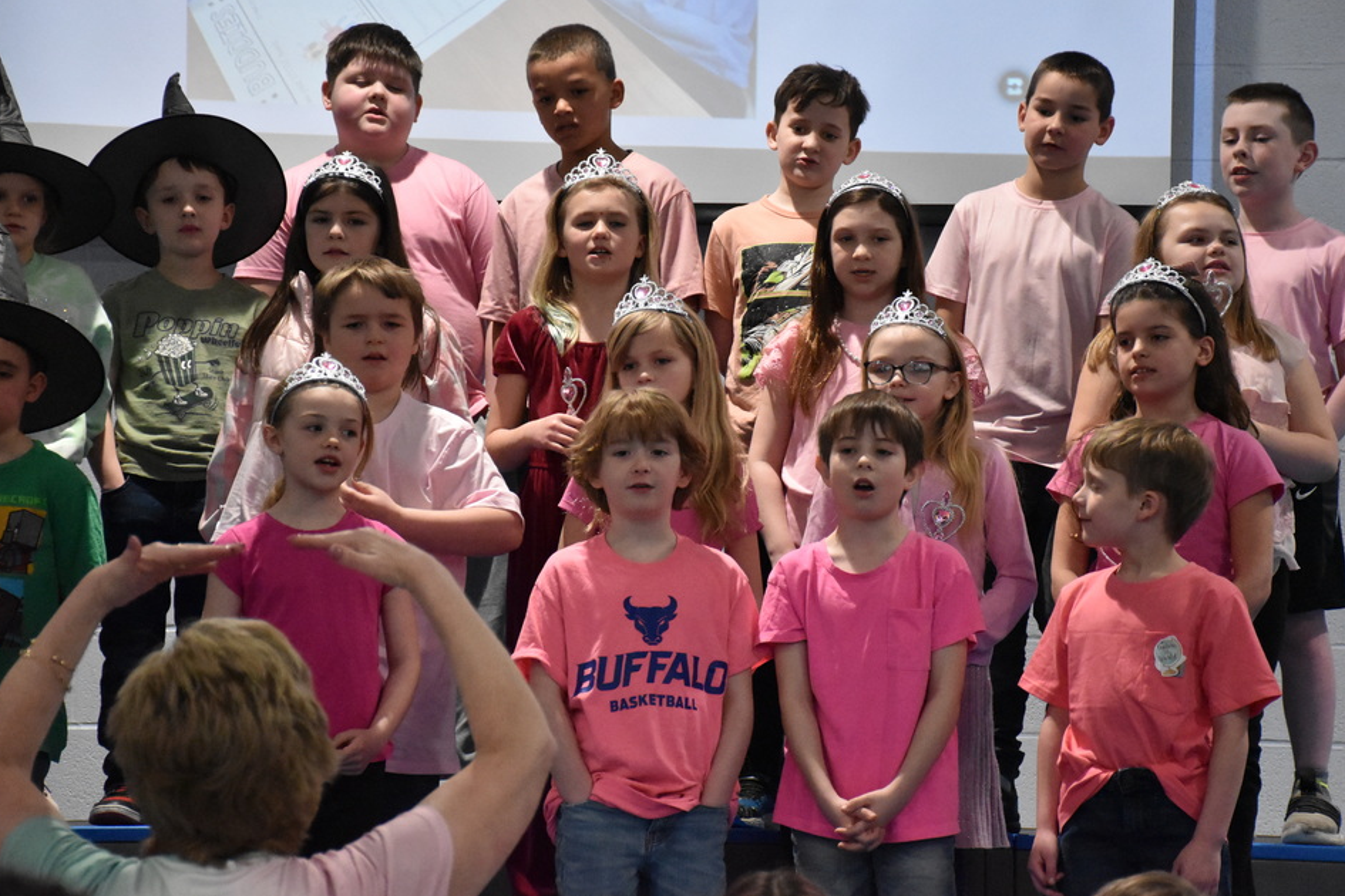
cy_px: 413
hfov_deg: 15.8
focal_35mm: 130
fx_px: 4857
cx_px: 707
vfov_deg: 10.5
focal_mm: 80
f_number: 5.3
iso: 6400
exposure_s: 1/320
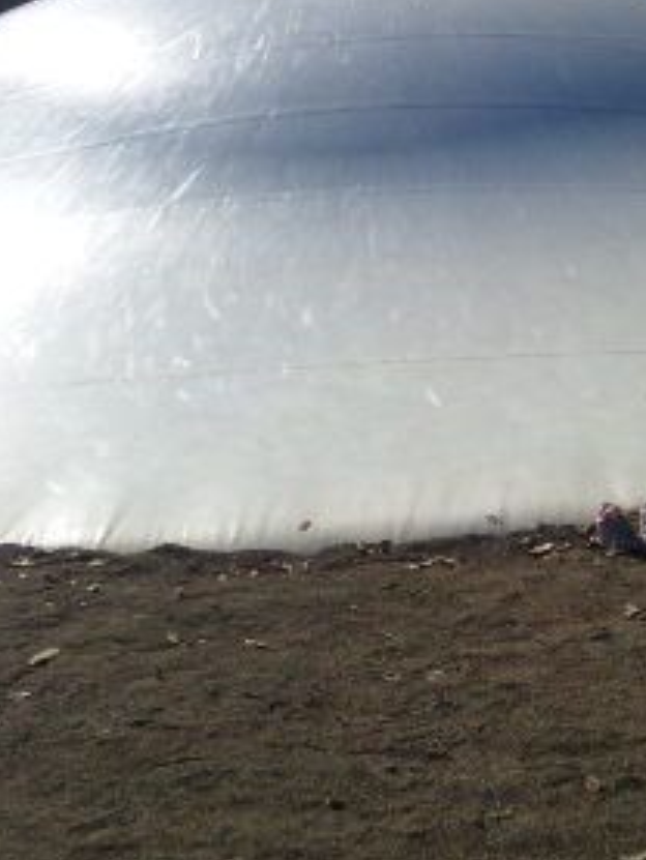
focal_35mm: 67
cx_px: 531
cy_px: 134
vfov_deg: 28.2
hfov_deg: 21.6
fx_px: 1666
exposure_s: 1/503
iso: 100
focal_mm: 4.82
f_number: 2.8
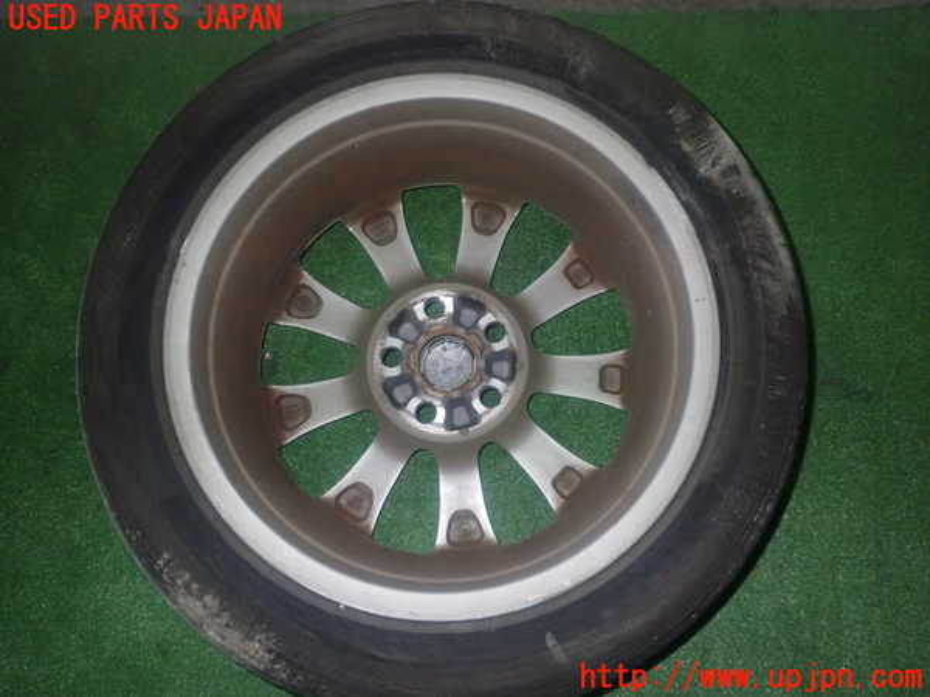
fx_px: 860
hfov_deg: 56.8
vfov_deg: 44.2
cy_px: 348
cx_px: 465
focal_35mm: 32
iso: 800
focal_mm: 5.79
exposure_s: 1/30
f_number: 7.1
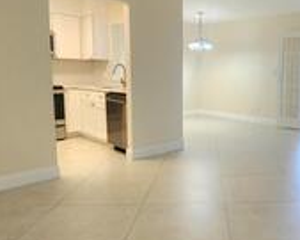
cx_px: 234
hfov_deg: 55.2
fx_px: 266
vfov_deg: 48.4
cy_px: 105
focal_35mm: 30
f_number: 2.2
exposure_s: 1/60.2
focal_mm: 2.2
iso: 125
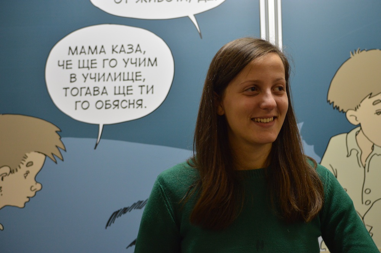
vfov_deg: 15.7
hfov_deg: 23.4
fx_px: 920
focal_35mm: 87
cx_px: 190
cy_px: 126
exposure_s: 1/40
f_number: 4.5
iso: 800
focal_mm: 58
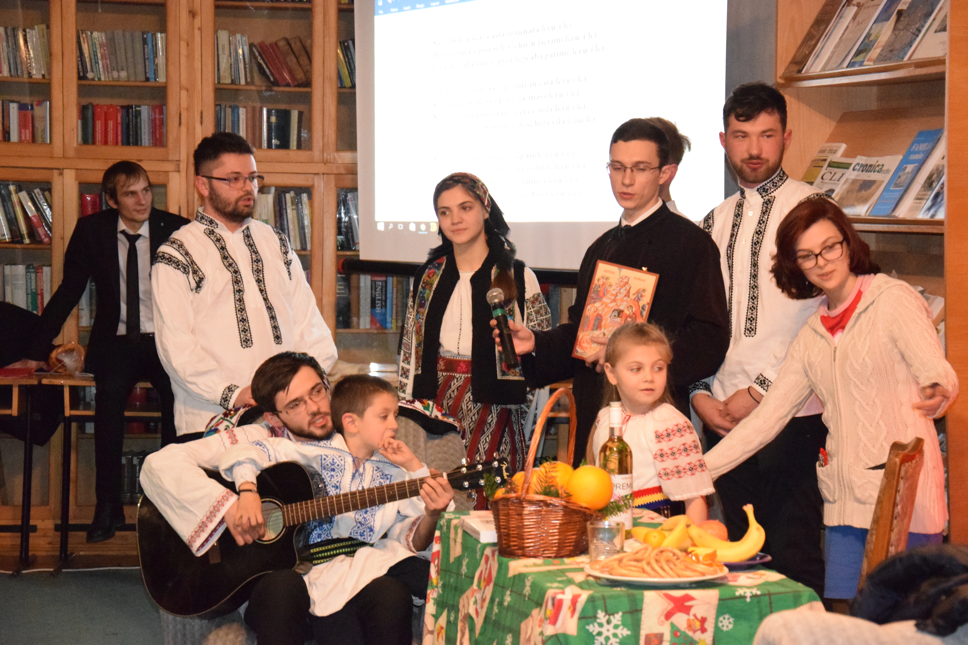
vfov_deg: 14.7
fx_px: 2500
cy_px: 322
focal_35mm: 93
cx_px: 484
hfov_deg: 21.9
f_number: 5.3
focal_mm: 62
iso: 10000
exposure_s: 1/60
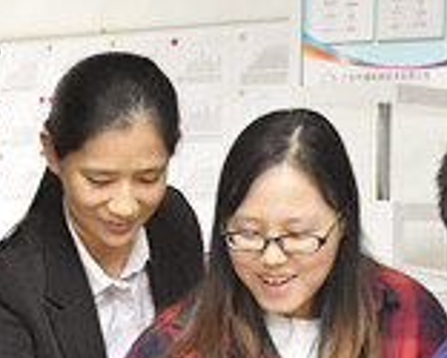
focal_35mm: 130
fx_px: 1721
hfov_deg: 14.7
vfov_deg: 11.4
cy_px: 548
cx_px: 381
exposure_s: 1/30
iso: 2200
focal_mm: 18
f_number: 7.1
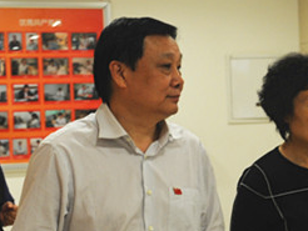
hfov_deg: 19.6
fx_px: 855
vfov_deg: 15.2
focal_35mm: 96
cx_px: 331
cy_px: 226
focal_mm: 38
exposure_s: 1/80
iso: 800
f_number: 4.5
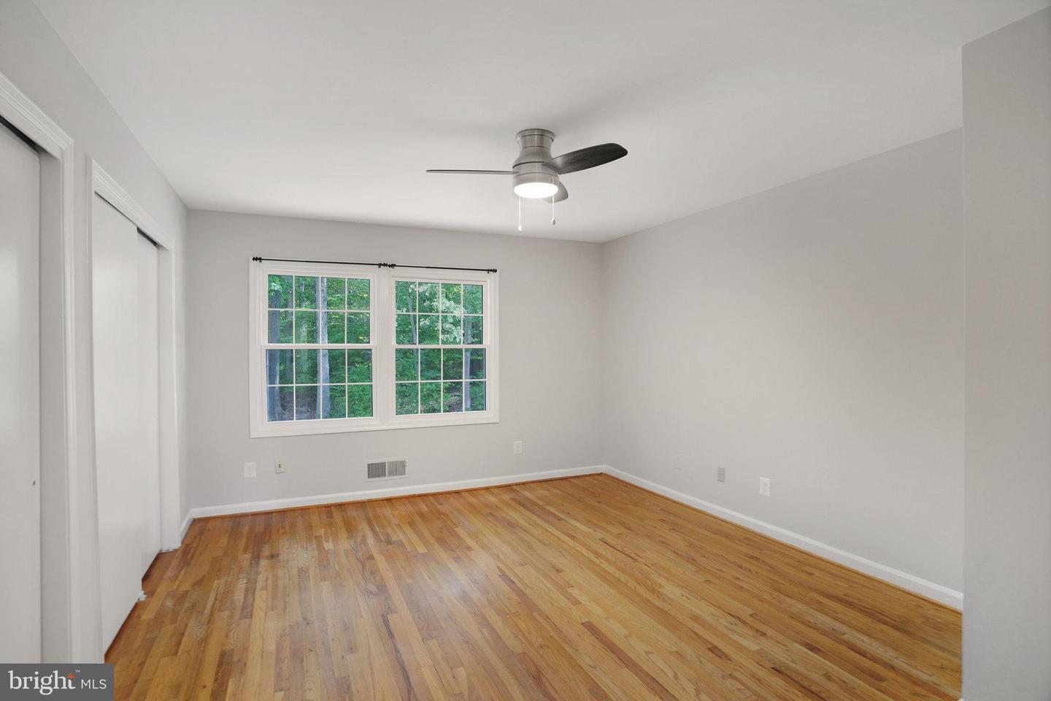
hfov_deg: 93.3
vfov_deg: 70.4
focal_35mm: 17
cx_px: 526
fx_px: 496
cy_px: 350
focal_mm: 17
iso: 1250
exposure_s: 1/6
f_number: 8
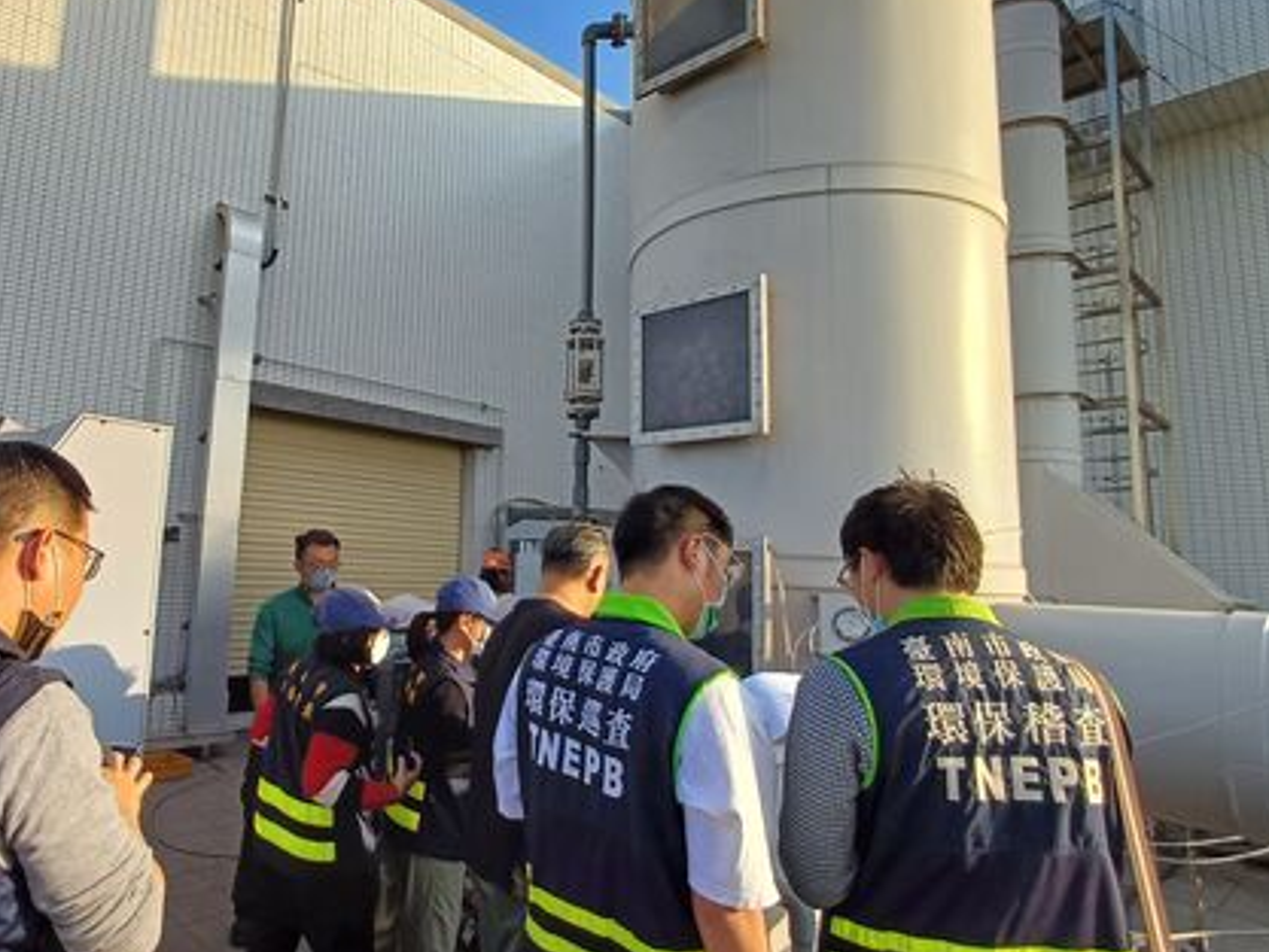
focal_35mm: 23
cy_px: 447
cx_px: 472
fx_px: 843
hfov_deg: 72.6
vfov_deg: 58.9
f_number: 2.2
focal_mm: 1.64
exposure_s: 1/754
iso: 40
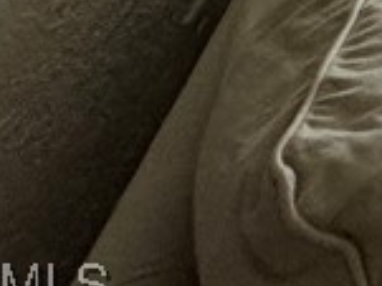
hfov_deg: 11.3
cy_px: -630
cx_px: 1164
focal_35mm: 95
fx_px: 1048
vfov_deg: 10.1
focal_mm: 2.22
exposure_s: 1/99
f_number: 2.2
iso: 250
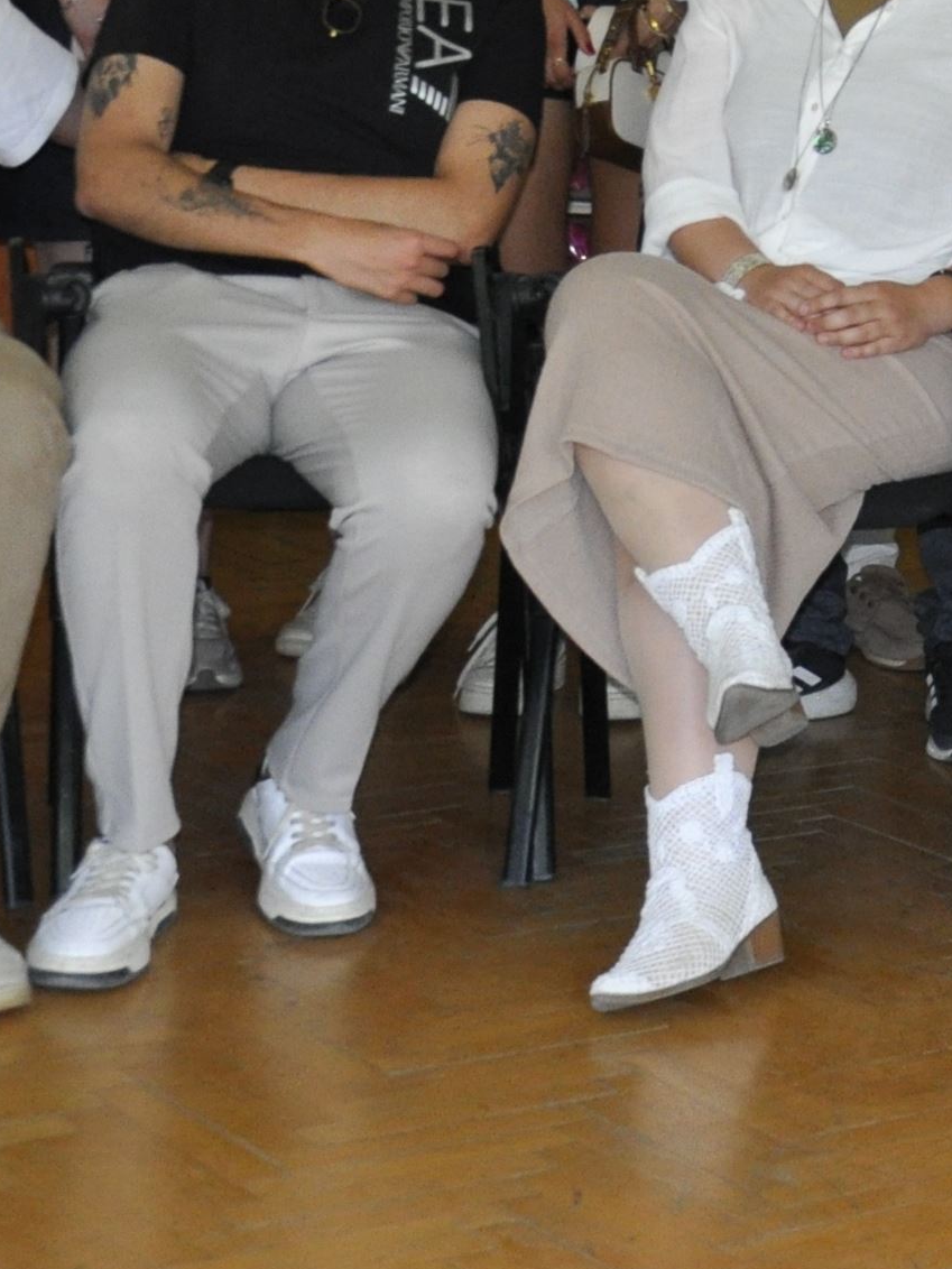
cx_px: 1412
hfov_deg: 11.8
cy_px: -275
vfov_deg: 15.8
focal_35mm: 120
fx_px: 4400
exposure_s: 1/80
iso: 800
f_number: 3.8
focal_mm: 22
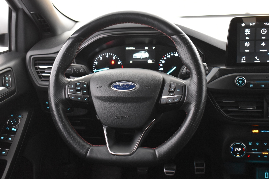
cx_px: 134
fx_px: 336
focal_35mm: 45
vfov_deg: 29.9
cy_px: 90
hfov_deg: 43.6
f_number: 4.2
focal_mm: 30
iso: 3200
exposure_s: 1/10
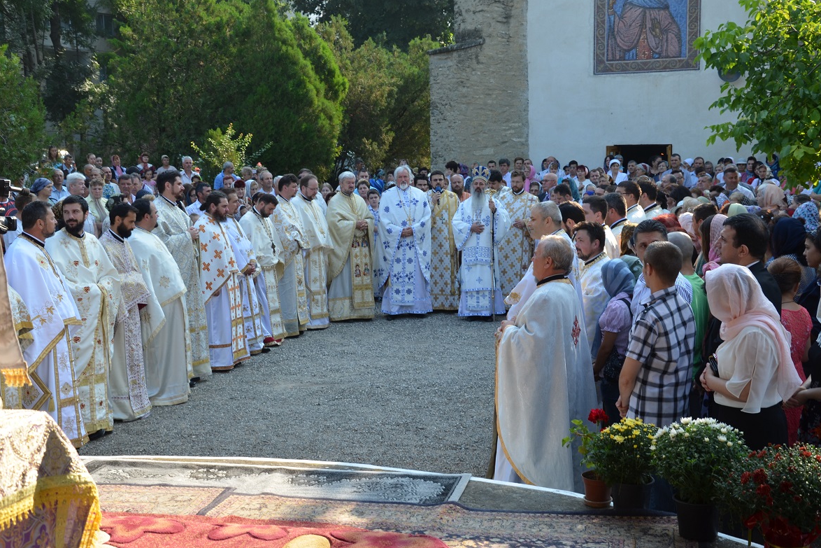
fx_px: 1186
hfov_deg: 38.2
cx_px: 410
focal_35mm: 52
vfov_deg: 26.0
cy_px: 272
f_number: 6.3
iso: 200
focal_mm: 34
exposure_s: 1/160
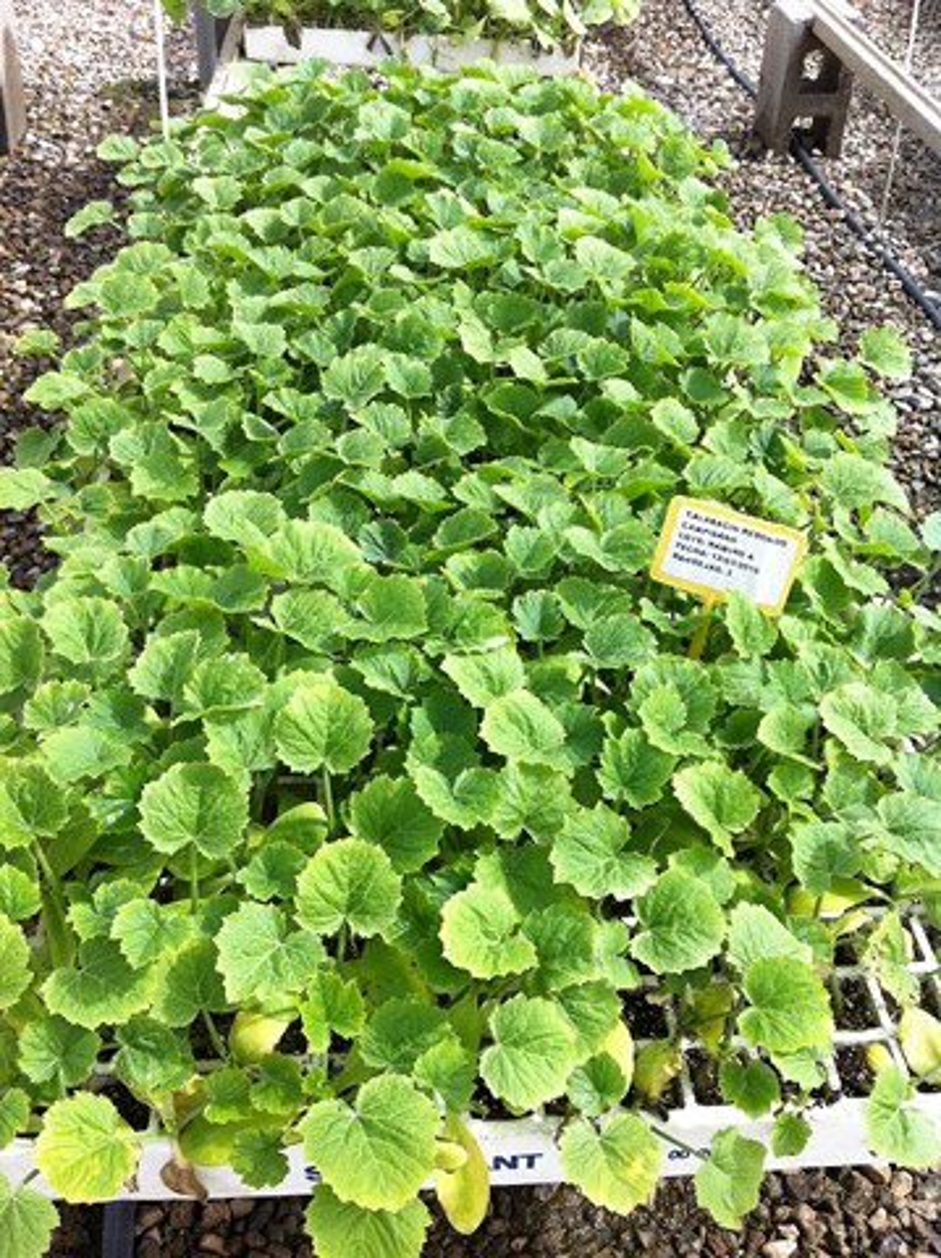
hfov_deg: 40.6
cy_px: 629
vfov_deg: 52.7
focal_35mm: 35
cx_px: 470
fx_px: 1271
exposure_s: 1/1040
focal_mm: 3.85
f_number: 2.8
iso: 80
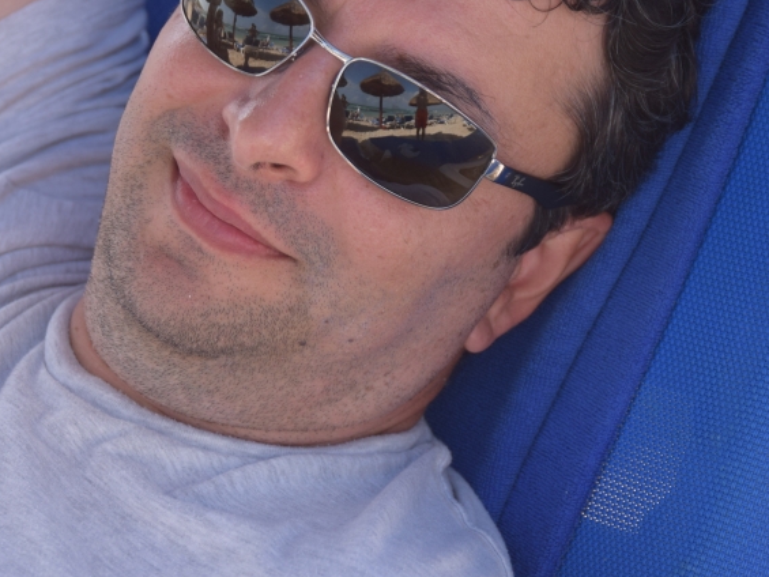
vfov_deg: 8.1
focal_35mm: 183
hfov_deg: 10.8
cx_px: 276
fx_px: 4066
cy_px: 200
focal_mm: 70
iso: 200
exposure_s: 1/500
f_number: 4.2
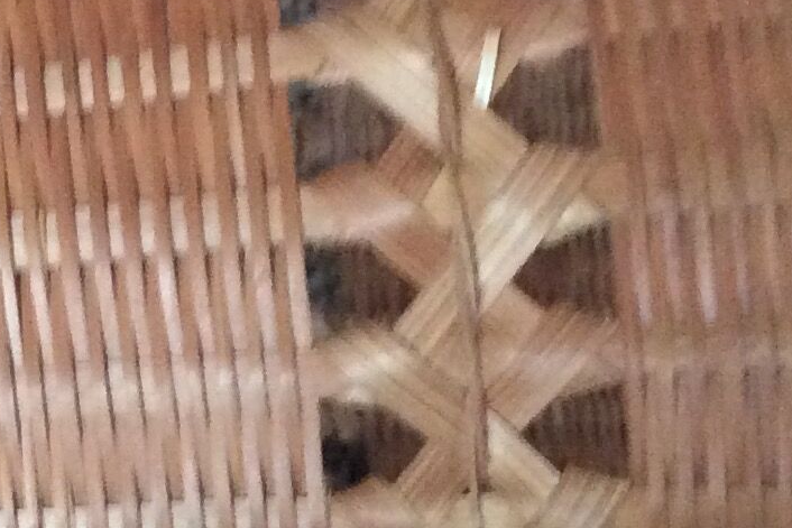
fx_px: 2684
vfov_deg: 11.2
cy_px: 106
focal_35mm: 122
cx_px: 73
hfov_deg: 16.6
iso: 320
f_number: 2.4
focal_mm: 3.3
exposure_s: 1/17
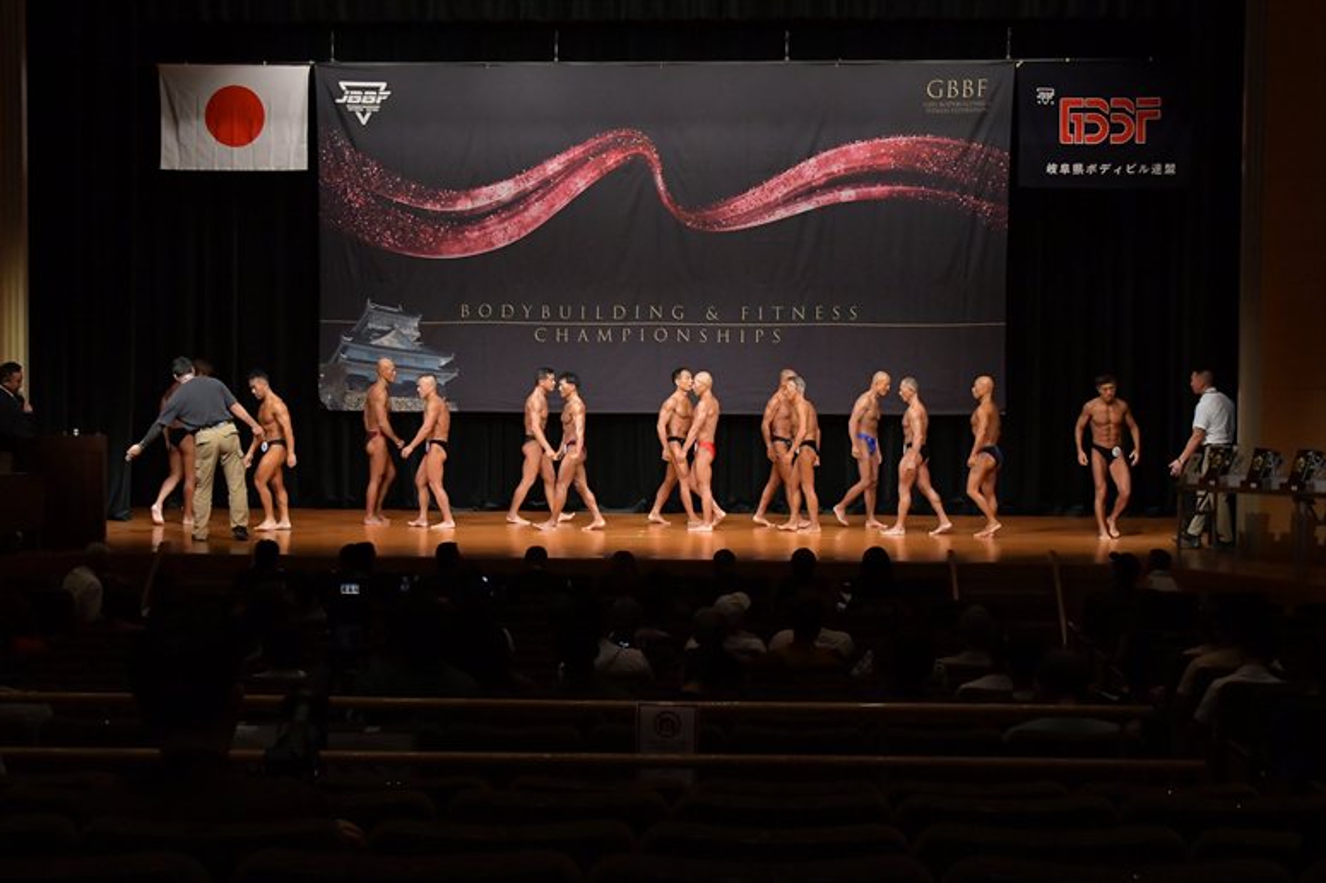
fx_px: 2319
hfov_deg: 31.9
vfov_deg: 21.6
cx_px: 663
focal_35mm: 63
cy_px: 442
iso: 5000
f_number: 5.6
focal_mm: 42
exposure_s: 1/400
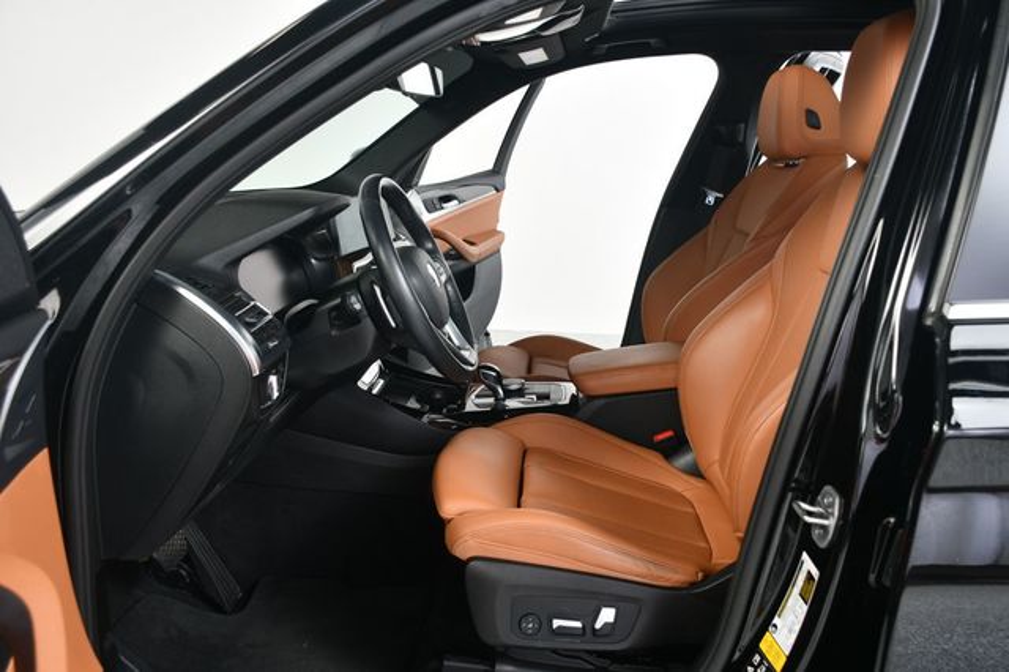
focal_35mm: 27
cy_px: 336
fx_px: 756
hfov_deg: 67.4
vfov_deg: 47.9
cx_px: 504
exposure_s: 1/160
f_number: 5
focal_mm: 18
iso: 100
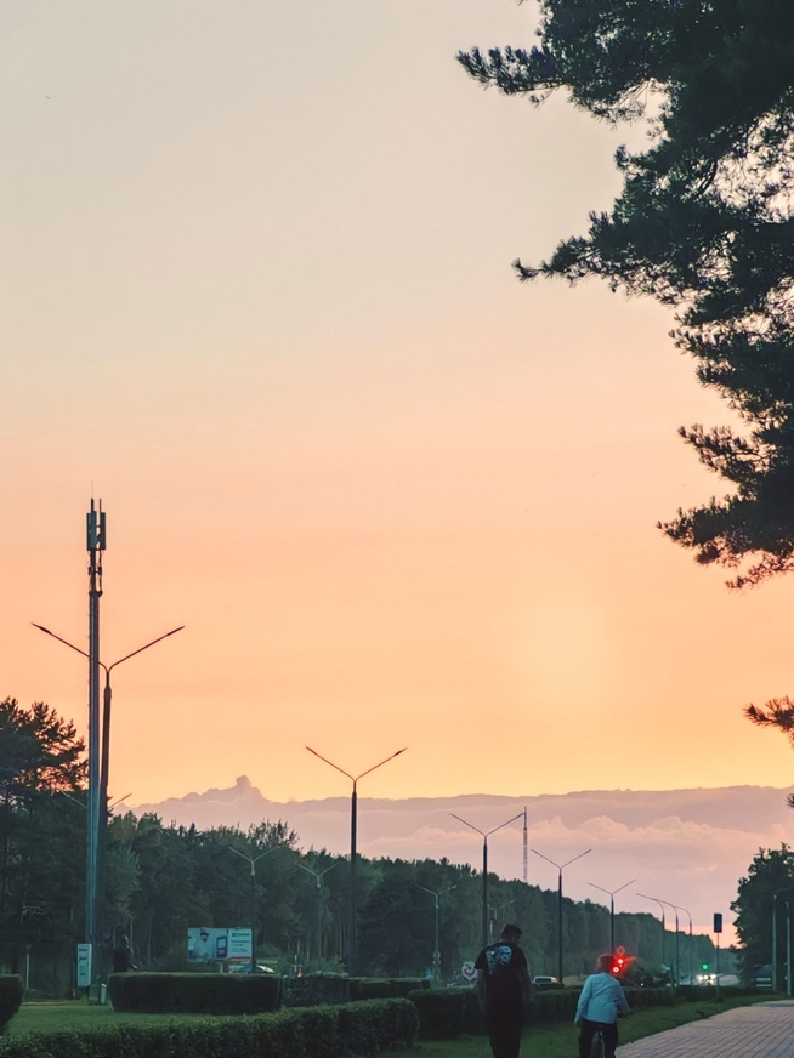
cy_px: 767
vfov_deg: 17.5
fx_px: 3425
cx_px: 478
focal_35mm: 112
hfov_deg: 13.2
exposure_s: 1/50
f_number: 2.4
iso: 320
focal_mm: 8.67
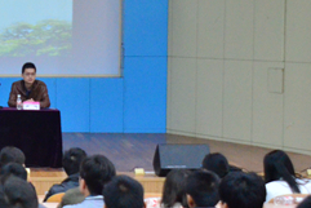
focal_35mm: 97
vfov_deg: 14.1
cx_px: -39
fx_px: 838
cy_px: 84
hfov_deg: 20.0
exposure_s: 1/100
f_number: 4
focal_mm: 26
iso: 3200
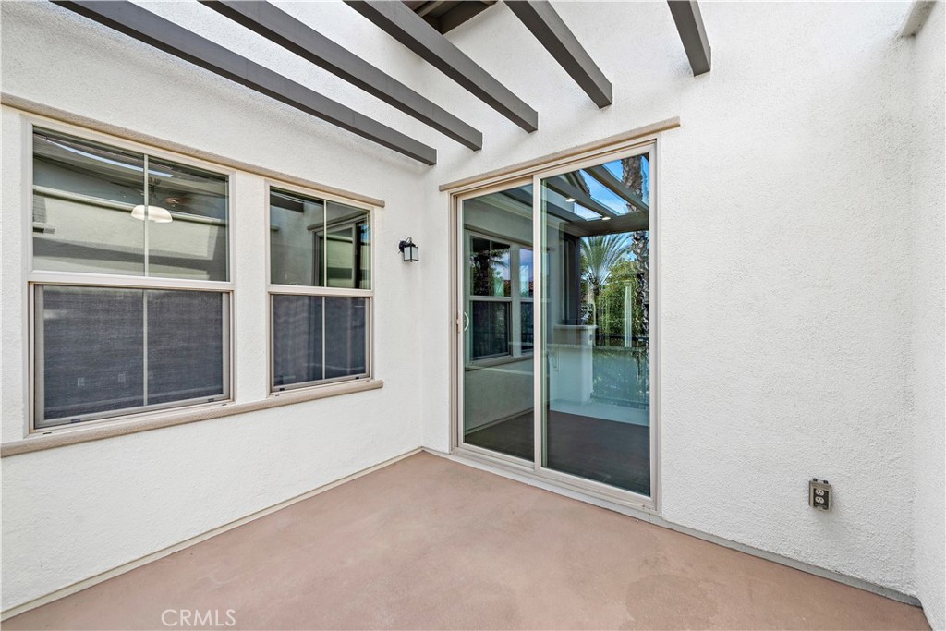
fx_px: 394
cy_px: 316
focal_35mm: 15
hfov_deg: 100.4
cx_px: 473
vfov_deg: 77.3
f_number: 7.1
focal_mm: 15
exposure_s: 1/125
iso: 160
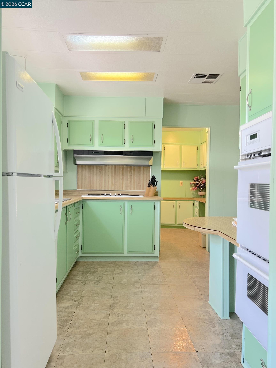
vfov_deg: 67.3
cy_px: 184
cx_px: 138
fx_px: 276
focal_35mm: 26
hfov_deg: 53.1
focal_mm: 5.7
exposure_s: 1/60
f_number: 1.5
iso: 64
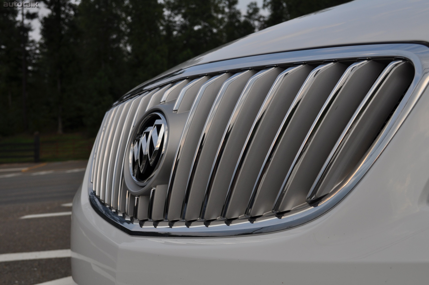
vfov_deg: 28.0
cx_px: 214
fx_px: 571
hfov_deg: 41.2
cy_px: 142
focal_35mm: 48
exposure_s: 1/250
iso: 200
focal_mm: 32
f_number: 8
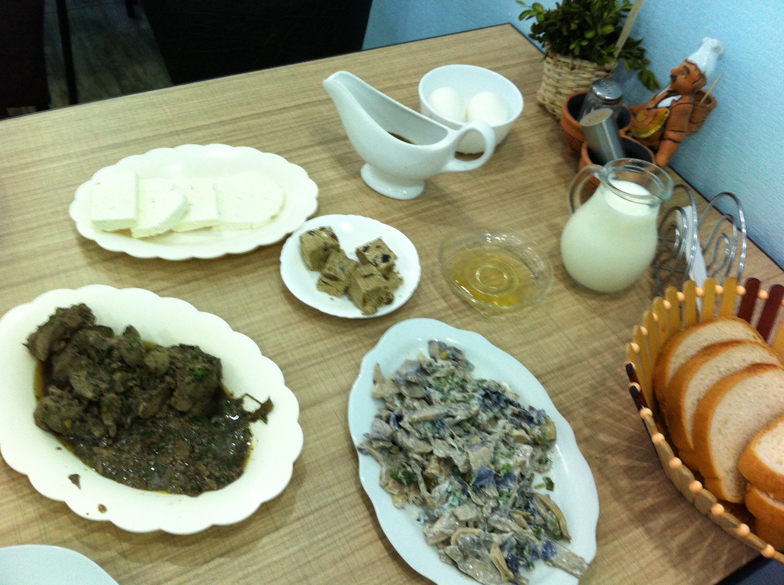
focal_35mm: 35
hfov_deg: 52.7
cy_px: 292
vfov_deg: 40.6
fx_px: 792
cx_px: 392
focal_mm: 3.85
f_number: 2.8
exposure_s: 1/15
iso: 125
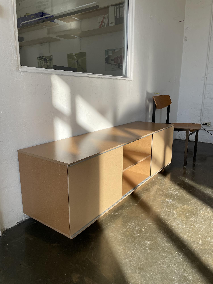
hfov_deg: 53.1
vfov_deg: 67.3
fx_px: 213
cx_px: 106
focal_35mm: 26
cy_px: 142
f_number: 1.6
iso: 32
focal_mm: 4.2
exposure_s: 1/1092
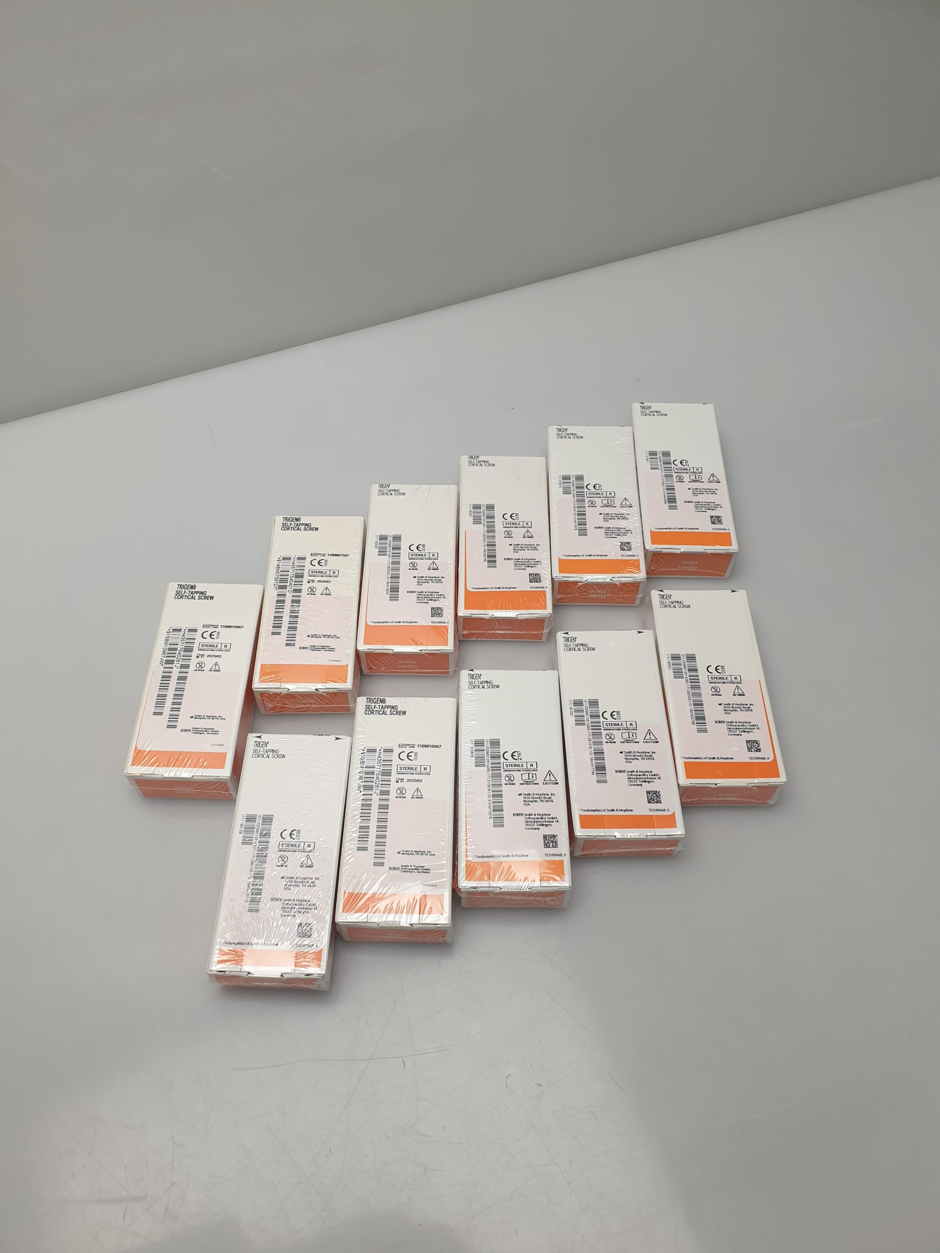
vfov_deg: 67.3
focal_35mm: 26
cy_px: 626
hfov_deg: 53.1
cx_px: 470
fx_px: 941
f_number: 2.4
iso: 80
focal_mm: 4.3
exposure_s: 1/100
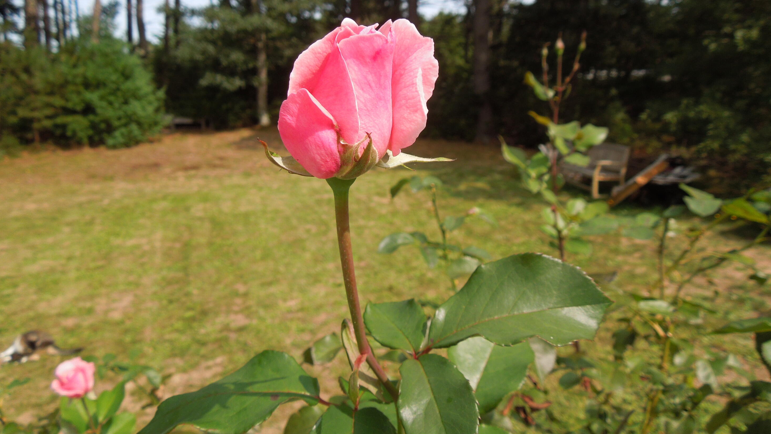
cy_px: 159
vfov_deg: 41.1
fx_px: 572
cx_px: 391
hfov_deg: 67.9
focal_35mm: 28
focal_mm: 4.5
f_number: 3.3
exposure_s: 1/800
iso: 100
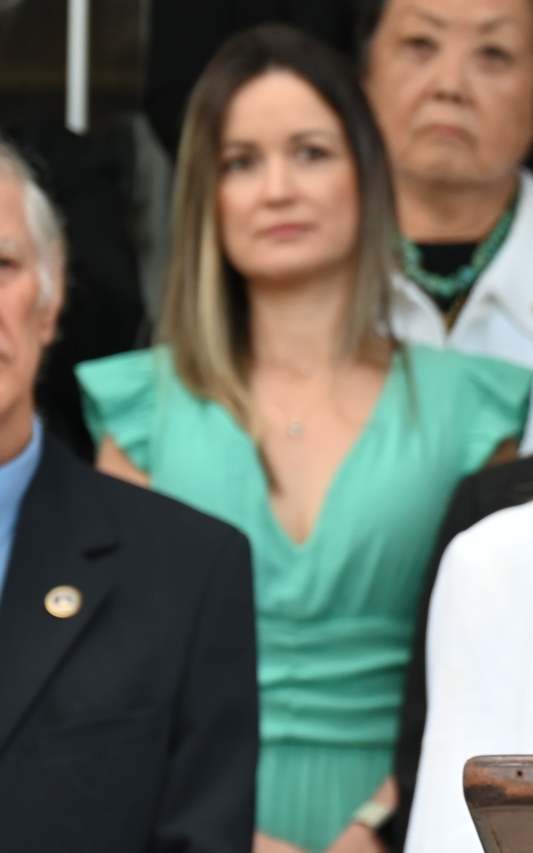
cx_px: 1224
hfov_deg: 3.9
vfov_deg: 6.3
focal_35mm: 333
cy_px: 587
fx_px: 7741
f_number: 6.3
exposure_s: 1/125
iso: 500
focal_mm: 110
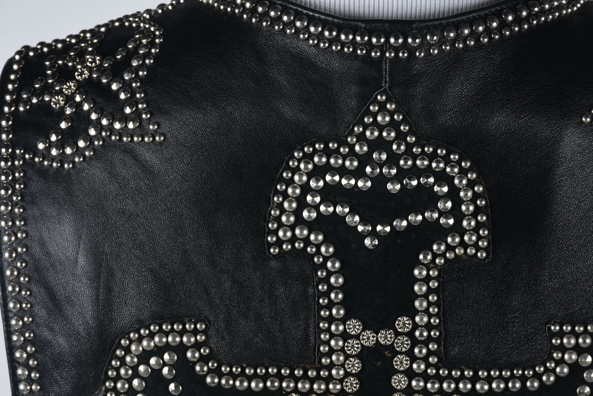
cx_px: 296
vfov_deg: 9.2
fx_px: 2473
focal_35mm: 150
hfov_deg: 13.7
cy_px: 198
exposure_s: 1/125
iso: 200
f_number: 14
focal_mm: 100
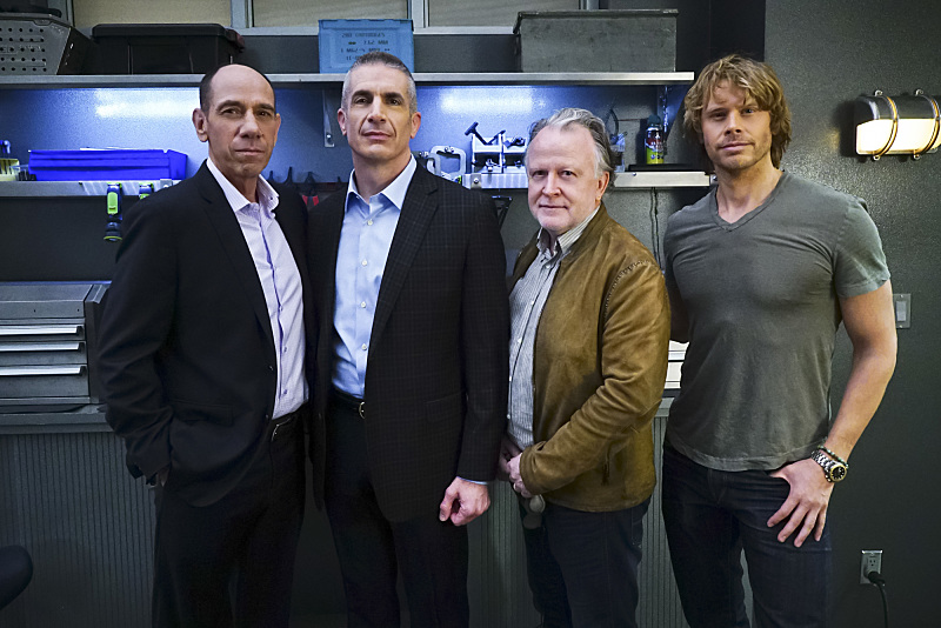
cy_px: 314
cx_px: 470
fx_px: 758
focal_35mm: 29
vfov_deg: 45.0
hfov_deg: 63.6
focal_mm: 29
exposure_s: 1/160
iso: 10000
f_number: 4
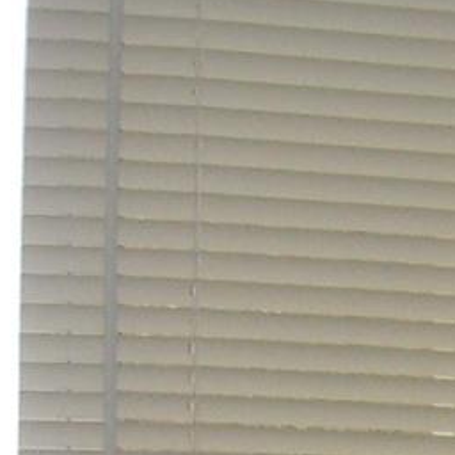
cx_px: 1745
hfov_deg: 5.7
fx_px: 4000
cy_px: 1058
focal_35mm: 269
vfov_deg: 6.2
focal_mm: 7.9
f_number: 2.8
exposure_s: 1/60
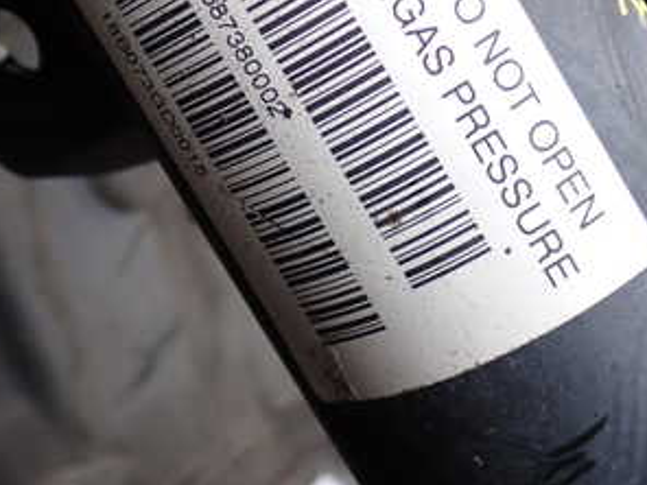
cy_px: 105
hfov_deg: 26.6
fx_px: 1364
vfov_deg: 20.0
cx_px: 236
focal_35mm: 73
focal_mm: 6.37
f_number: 2.5
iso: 100
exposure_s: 1/80
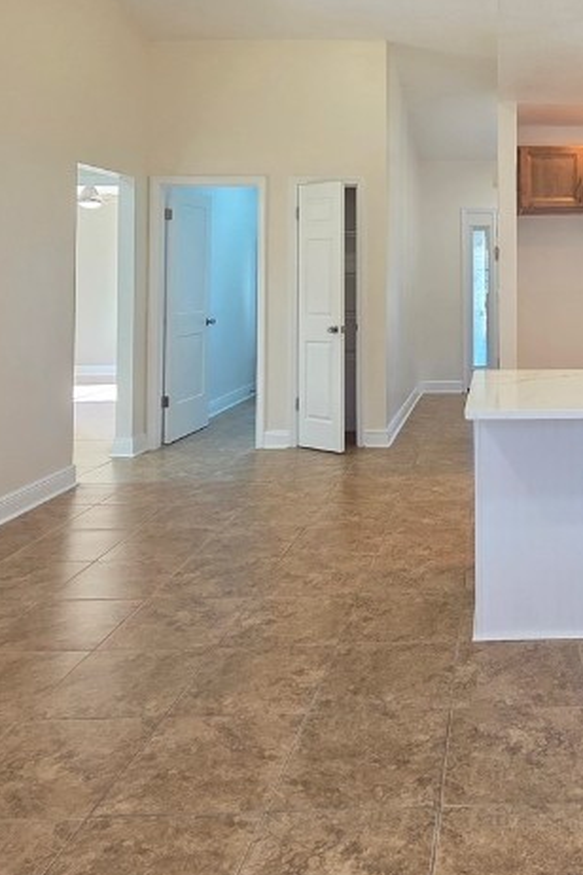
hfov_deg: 40.0
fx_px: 729
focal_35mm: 30
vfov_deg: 59.2
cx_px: 536
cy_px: 237
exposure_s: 1/120
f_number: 1.9
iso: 160
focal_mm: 2.2
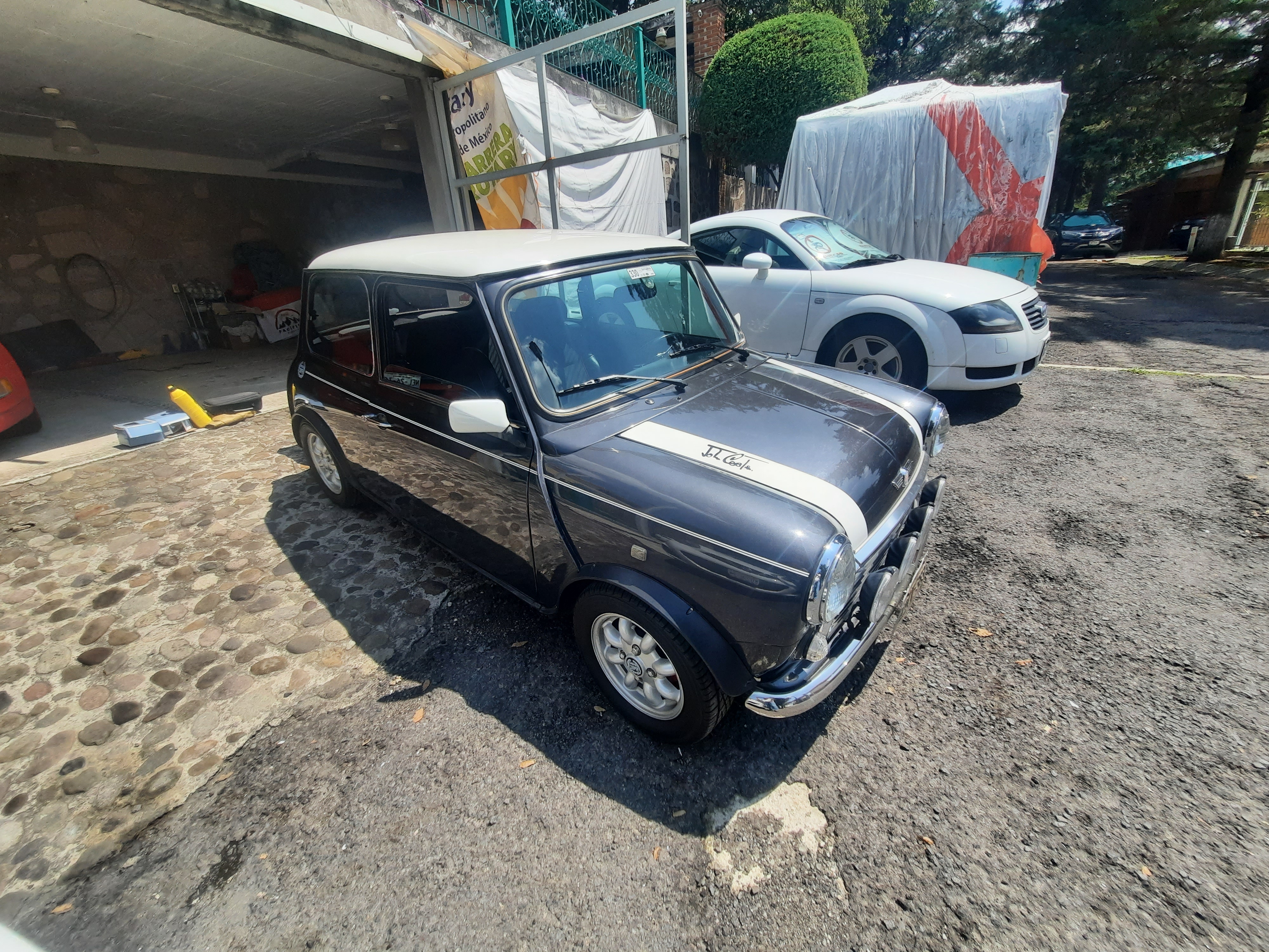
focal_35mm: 13
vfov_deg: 89.9
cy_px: 476
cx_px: 634
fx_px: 477
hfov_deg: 106.2
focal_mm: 1.74
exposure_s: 1/1024
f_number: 2.2
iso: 40
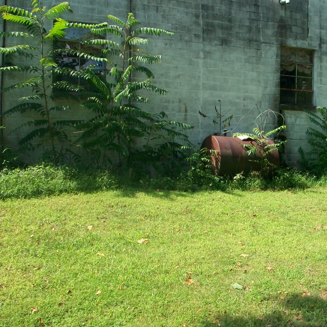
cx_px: 226
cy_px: 169
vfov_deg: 39.2
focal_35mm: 43
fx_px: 460
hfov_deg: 38.6
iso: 80
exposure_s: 1/400
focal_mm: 5.7
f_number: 2.8
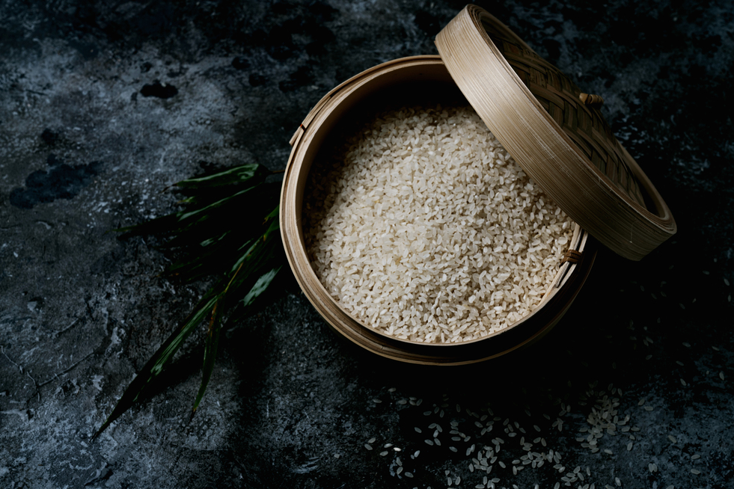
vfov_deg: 26.0
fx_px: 1060
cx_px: 361
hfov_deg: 38.2
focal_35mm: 52
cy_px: 243
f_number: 10
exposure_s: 1/160
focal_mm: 51
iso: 100
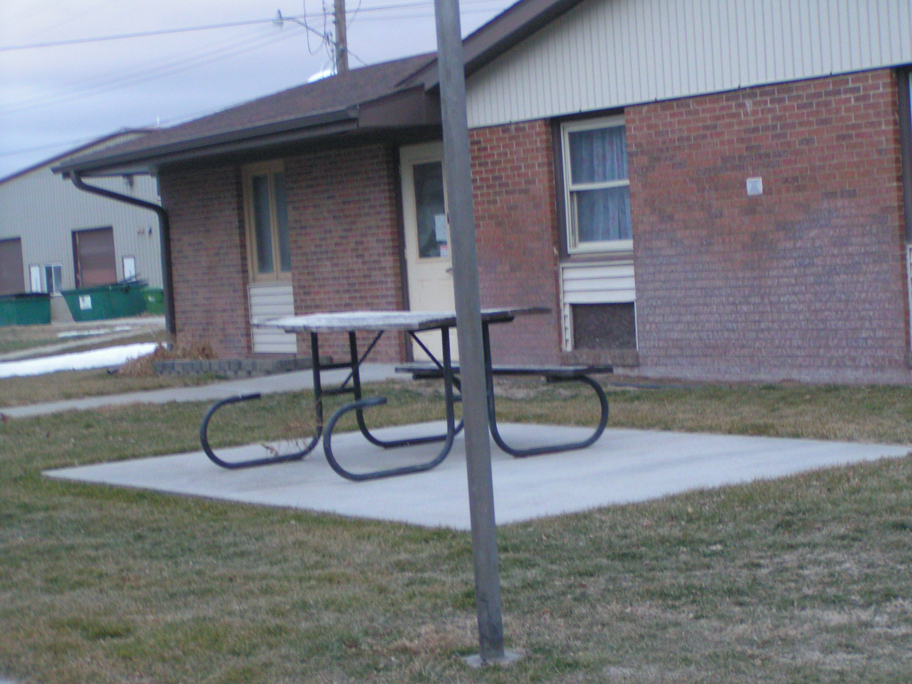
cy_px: 342
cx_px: 456
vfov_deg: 17.2
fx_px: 2266
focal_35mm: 86
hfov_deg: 22.8
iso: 200
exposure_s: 1/60
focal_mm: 13.2
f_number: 3.2
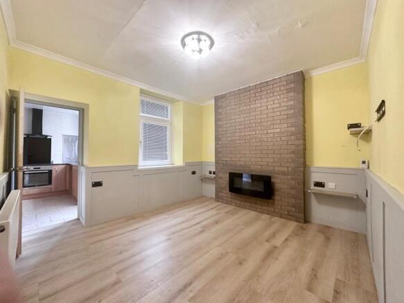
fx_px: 163
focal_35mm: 14
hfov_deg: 102.1
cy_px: 152
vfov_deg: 85.7
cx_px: 202
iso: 320
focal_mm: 2.22
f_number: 2.2
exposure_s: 1/50
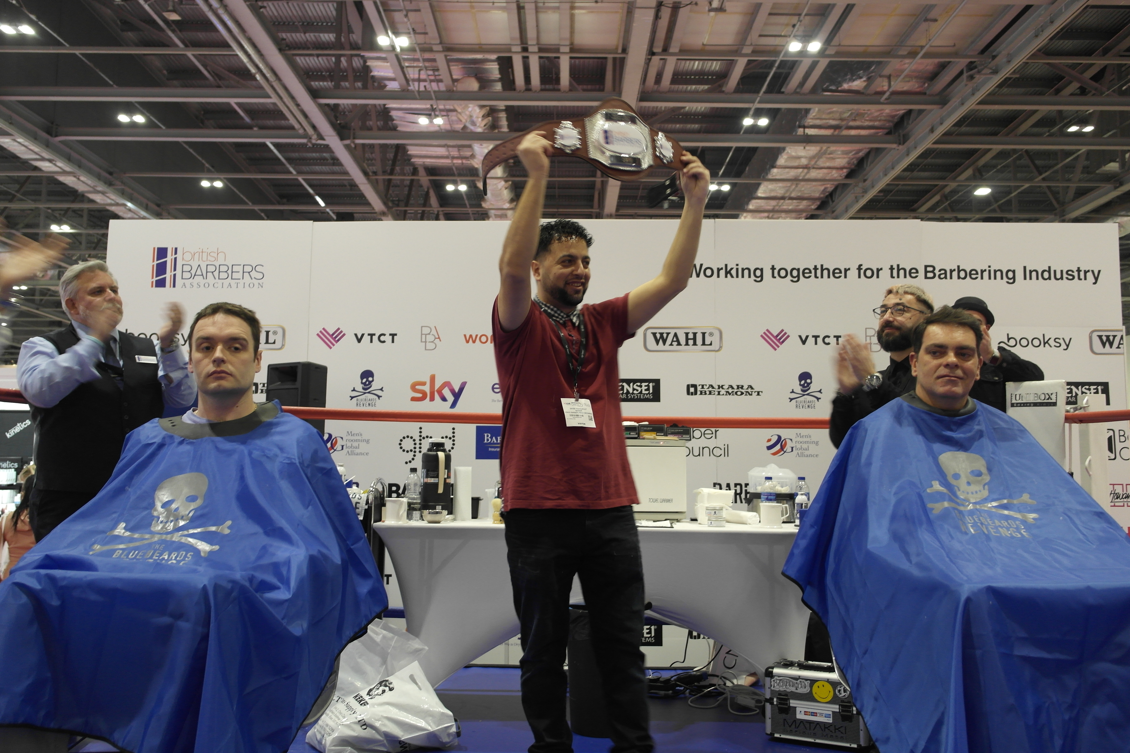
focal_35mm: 30
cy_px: 376
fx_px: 942
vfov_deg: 43.6
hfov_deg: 61.9
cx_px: 565
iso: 400
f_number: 3.5
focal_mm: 20
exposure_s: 1/20
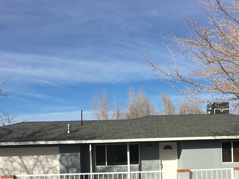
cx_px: 146
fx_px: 359
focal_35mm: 52
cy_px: 143
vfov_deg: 27.5
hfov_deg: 36.7
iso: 25
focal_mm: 4.15
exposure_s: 1/2331
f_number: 2.2
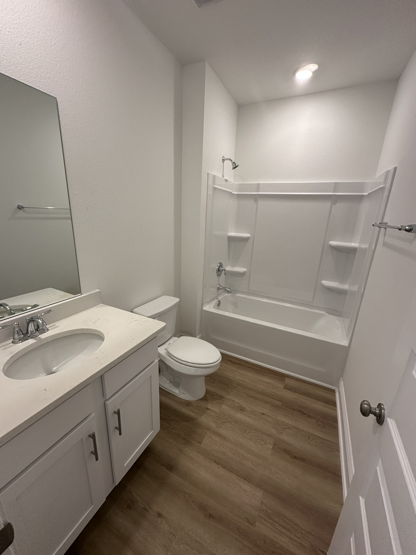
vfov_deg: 102.1
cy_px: 278
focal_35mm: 14
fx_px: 224
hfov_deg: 85.7
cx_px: 208
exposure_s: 1/120
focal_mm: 2.22
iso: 200
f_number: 2.2
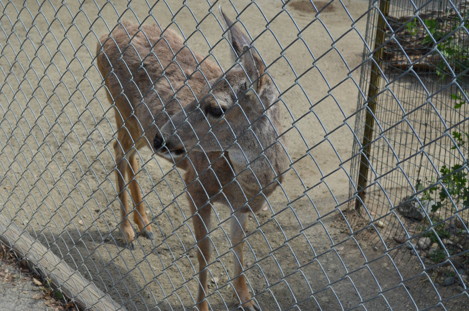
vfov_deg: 25.0
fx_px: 702
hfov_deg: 36.9
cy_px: 156
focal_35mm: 54
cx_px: 234
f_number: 8
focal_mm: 36
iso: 140
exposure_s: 1/250
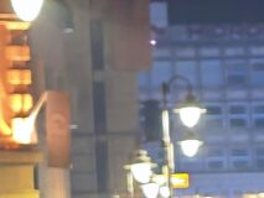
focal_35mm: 368
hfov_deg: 5.1
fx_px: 2808
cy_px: 337
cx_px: 853
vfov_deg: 4.0
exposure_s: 1/25
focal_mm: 8.72
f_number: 1.63
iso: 545
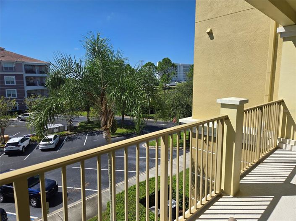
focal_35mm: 23
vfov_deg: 58.8
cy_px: 110
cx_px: 148
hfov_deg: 74.0
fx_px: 197
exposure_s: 1/2497
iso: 25
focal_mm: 5.4
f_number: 1.8
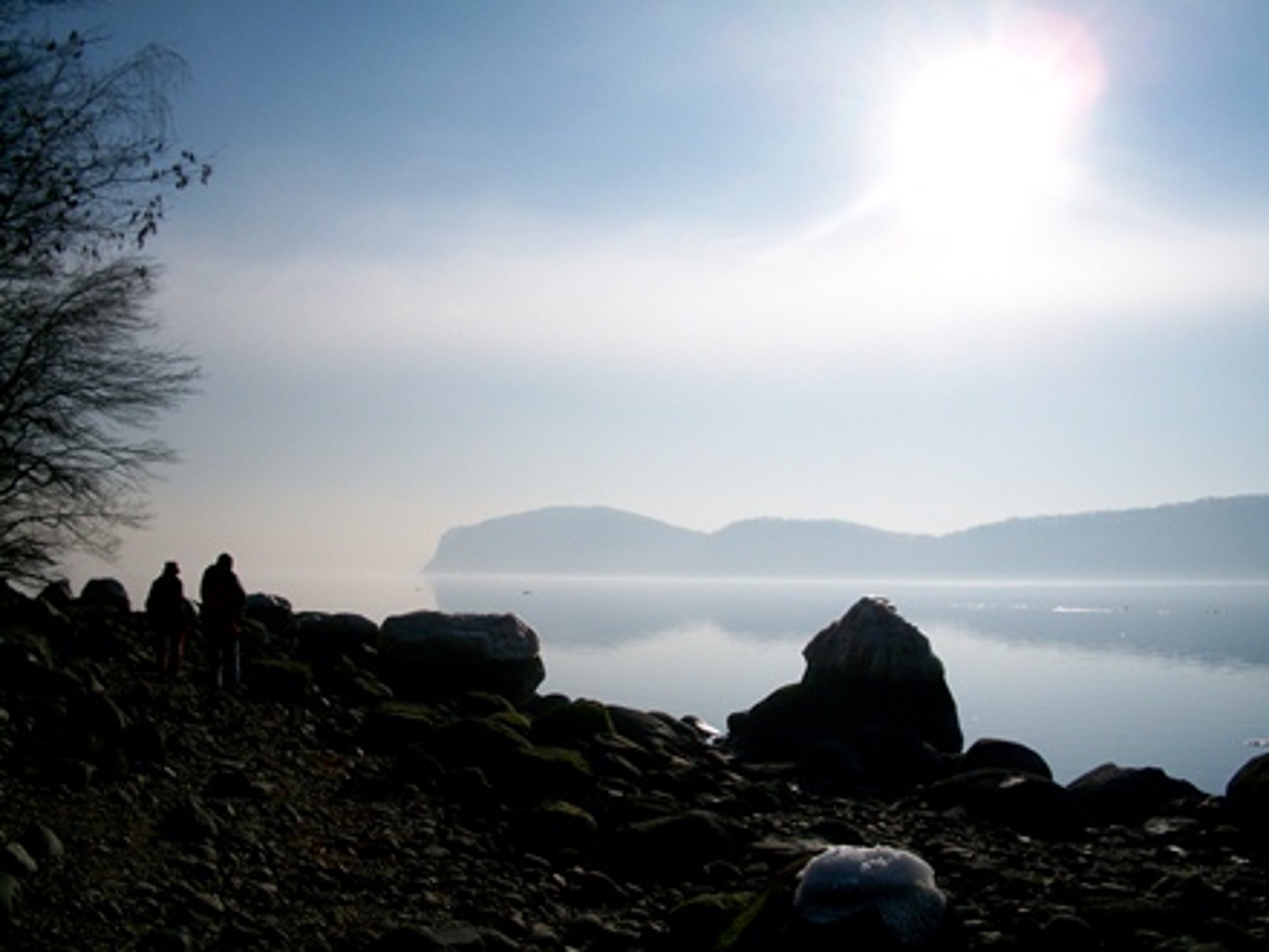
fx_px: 1283
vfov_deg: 40.7
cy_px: 476
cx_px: 634
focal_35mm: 35
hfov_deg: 52.6
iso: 80
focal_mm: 6.3
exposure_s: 1/1401
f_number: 5.6
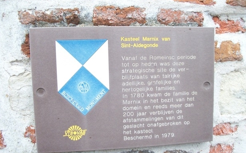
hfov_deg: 55.3
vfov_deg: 36.2
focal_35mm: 35
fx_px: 235
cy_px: 84
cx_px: 122
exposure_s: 1/60
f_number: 2.9
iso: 80
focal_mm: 5.7
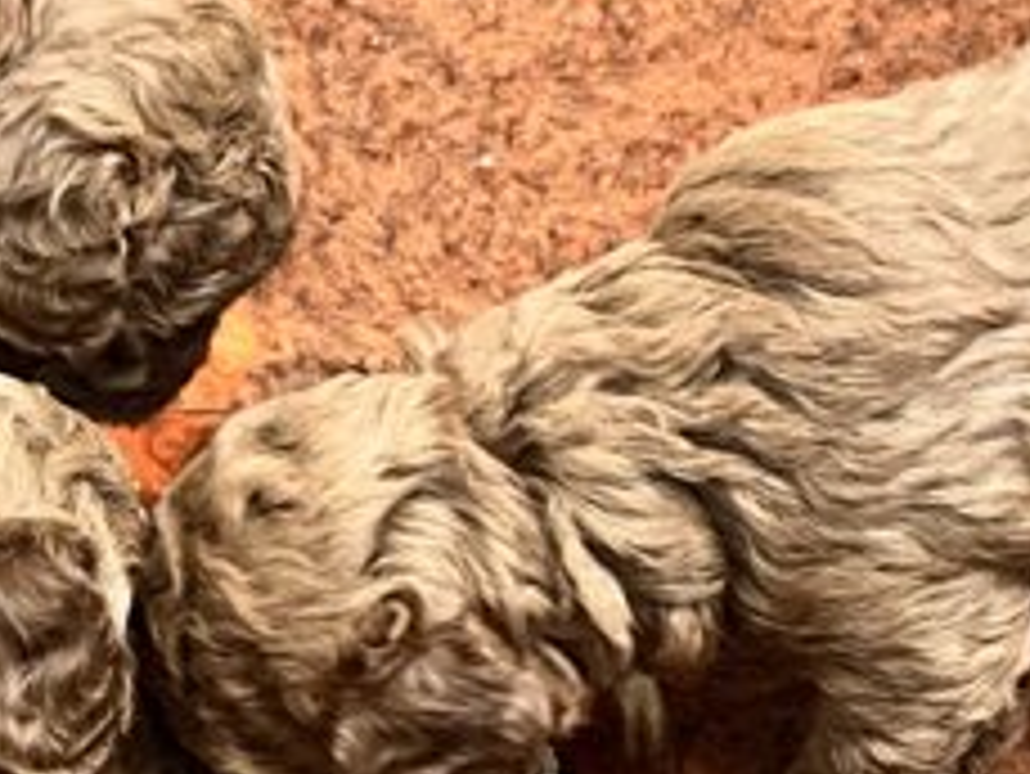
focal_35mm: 85
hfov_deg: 22.8
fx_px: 2531
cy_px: 783
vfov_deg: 17.0
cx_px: 281
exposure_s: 1/30
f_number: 1.5
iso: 800
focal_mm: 5.7
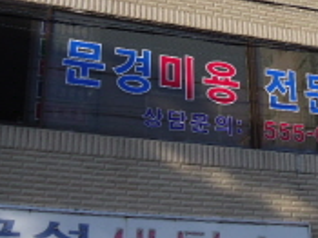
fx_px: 799
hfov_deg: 22.2
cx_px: 260
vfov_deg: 16.7
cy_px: 20
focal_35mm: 87
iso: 80
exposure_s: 1/724
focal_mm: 6.81
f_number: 3.5
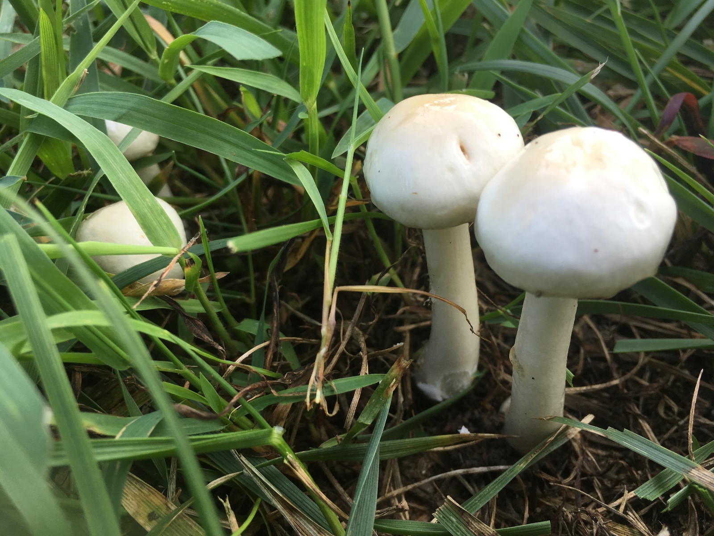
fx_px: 598
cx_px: 357
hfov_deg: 61.7
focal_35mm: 29
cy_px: 268
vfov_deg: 48.2
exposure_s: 1/100
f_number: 2.2
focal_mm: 4.15
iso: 25
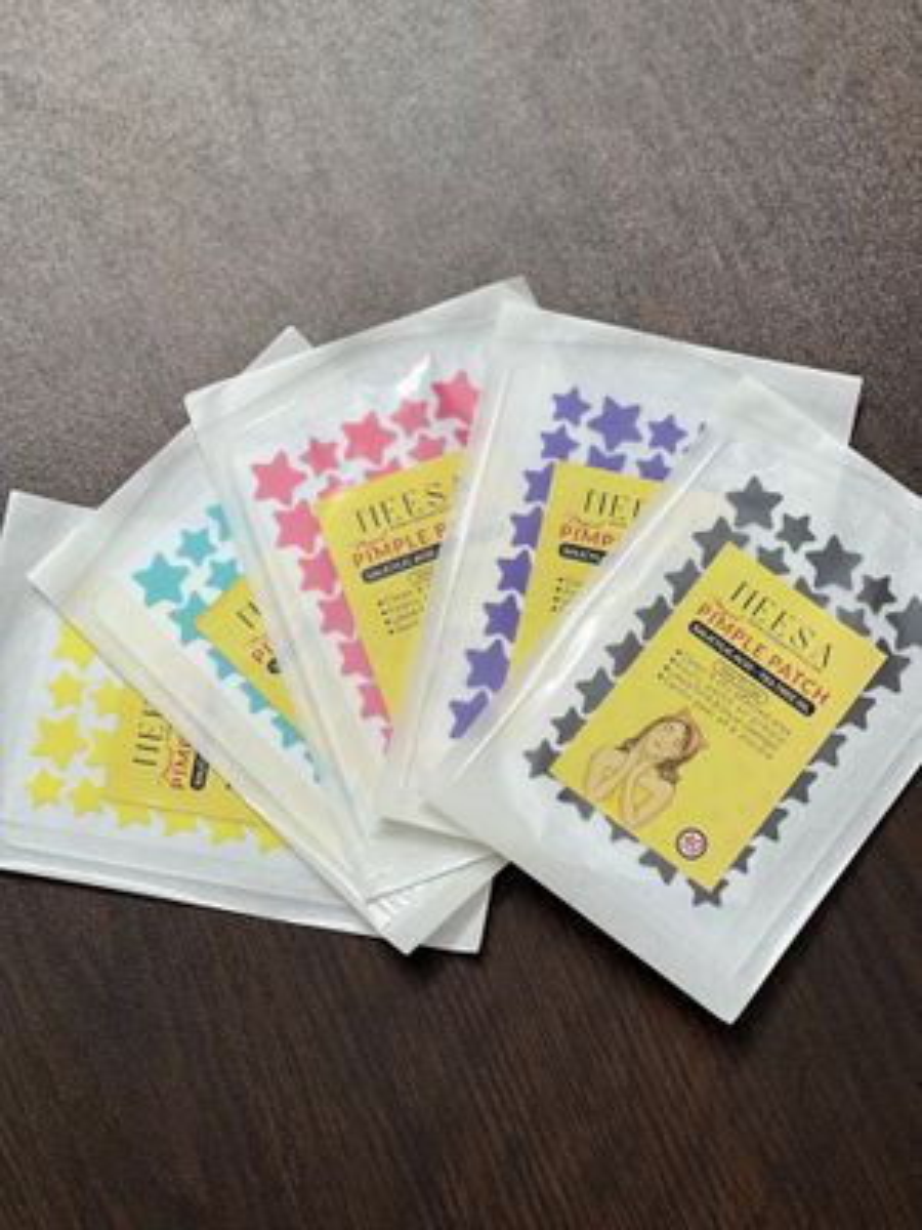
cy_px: 615
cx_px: 461
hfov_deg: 19.1
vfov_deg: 25.3
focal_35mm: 77
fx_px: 2735
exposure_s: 1/50
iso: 125
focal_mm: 9
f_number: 2.8
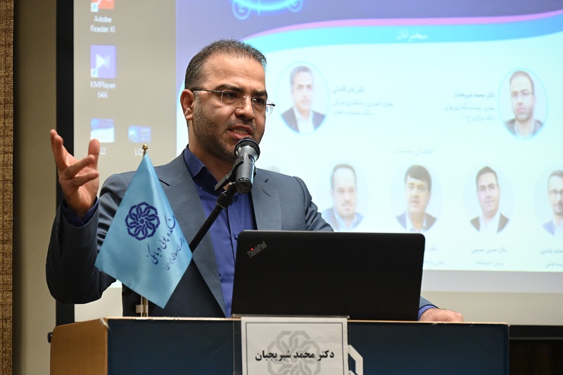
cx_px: 282
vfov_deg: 9.1
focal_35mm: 150
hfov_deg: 13.7
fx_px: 2345
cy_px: 188
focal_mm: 150
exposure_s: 1/200
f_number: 6.3
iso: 5000
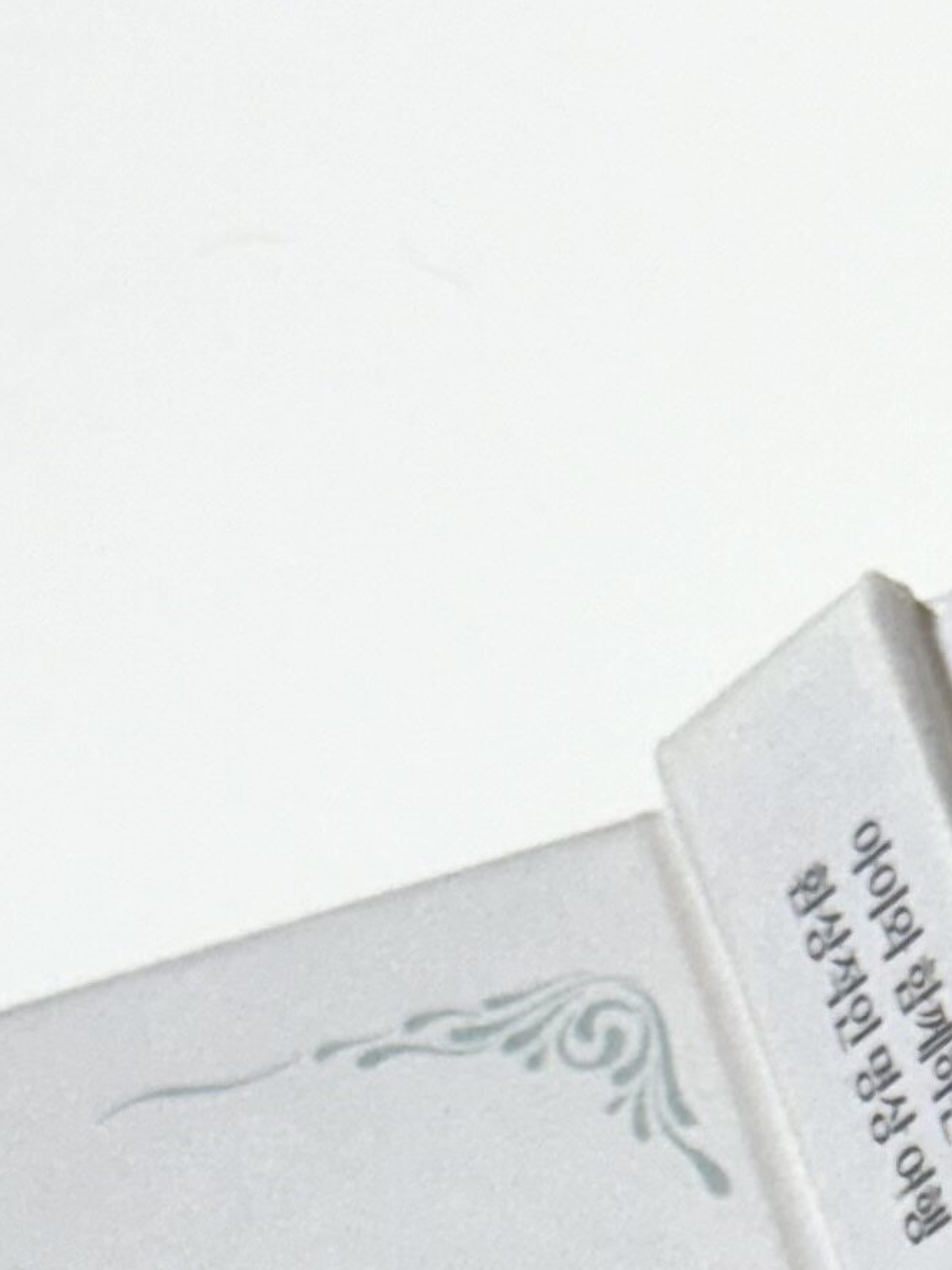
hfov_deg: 6.7
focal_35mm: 219
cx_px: 1340
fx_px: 8031
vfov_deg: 8.5
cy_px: 2602
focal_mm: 6.86
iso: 80
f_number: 1.78
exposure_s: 1/120
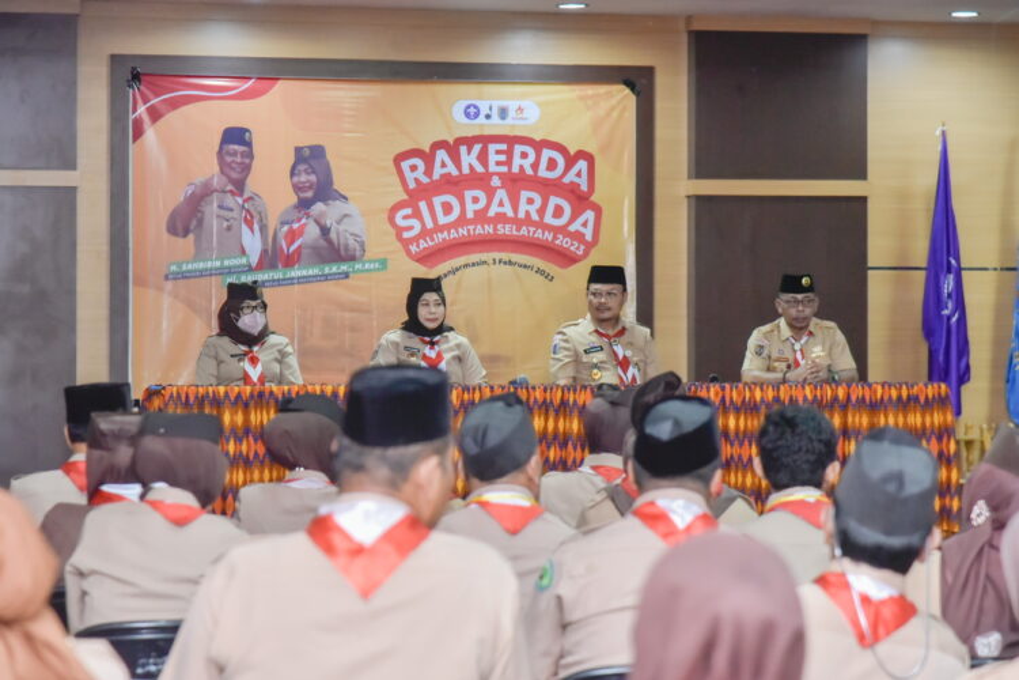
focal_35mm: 120
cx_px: 510
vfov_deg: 11.4
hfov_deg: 17.1
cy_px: 340
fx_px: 3396
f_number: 5.6
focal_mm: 120
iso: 2500
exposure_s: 1/200
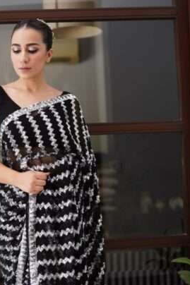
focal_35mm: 78
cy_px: 181
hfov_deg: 17.1
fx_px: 618
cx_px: 4
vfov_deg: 25.9
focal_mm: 35
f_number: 1.4
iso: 400
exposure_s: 1/125
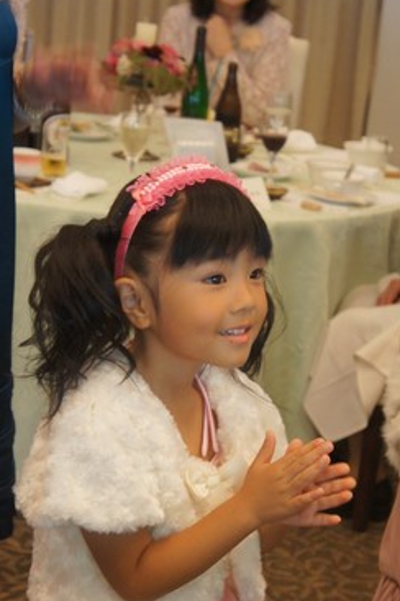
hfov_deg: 14.3
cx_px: 193
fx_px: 1600
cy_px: 366
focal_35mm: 96
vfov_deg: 21.3
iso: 1000
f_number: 4.5
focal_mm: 39
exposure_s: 1/60
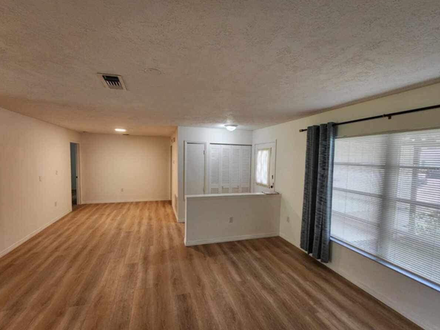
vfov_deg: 85.6
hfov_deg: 102.0
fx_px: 178
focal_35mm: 14
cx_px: 210
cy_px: 170
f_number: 2.2
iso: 250
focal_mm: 2.2
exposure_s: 1/60
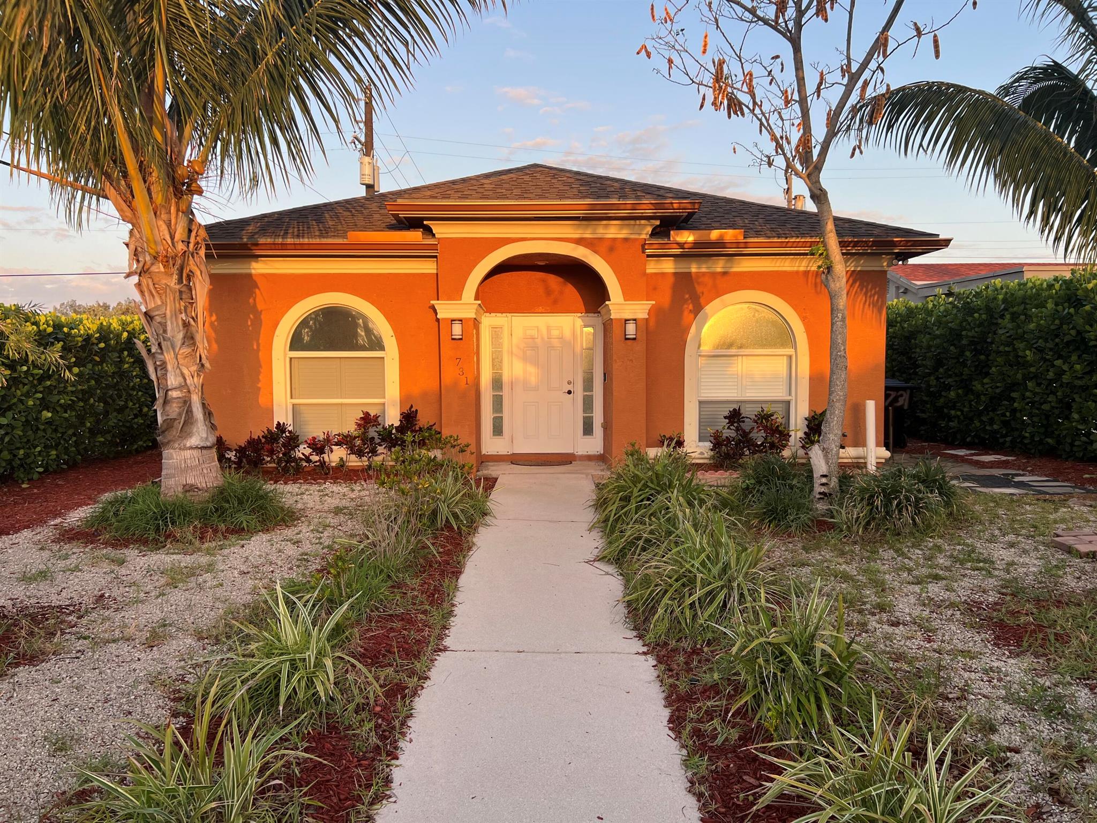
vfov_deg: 53.1
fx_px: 824
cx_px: 548
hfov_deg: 67.3
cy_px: 412
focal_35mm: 26
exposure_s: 1/572
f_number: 1.5
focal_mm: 5.7
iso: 50
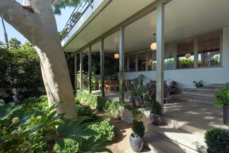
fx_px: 102
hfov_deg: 96.7
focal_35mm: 16
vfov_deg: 73.7
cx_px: 114
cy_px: 76
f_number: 10
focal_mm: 16
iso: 500
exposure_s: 1/1250
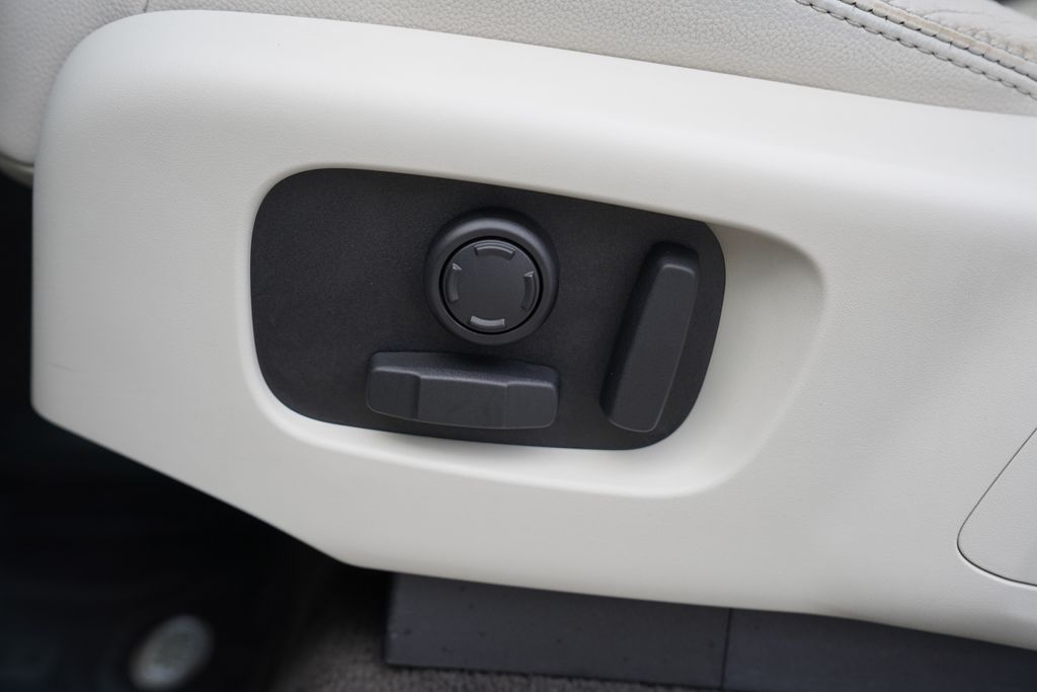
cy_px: 346
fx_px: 1383
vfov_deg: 28.1
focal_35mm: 48
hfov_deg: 41.1
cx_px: 518
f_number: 4
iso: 250
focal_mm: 48
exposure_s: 1/60
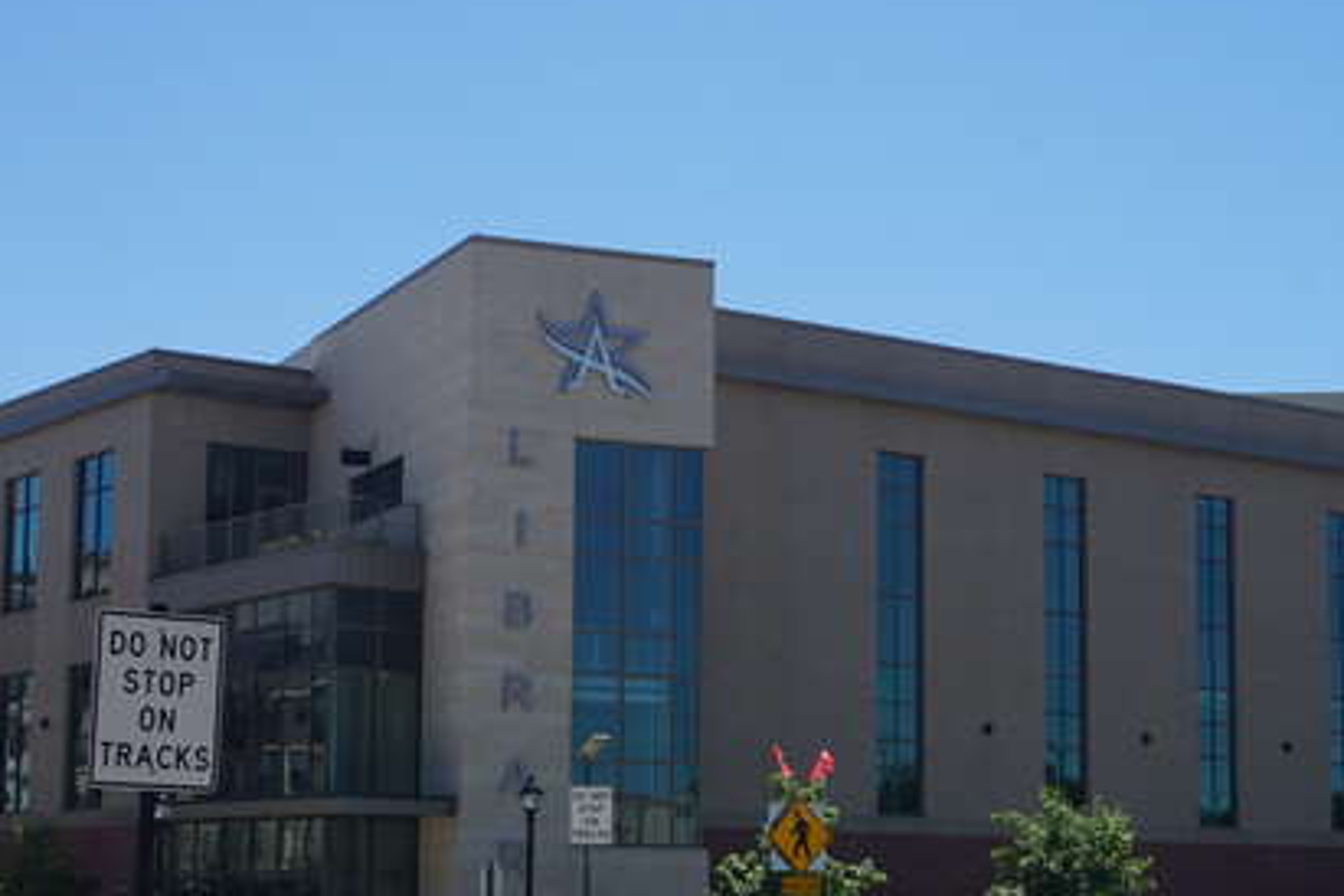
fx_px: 2613
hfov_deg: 28.8
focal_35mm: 70
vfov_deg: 19.4
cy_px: 616
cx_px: 677
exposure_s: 1/160
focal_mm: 24
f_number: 11
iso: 100
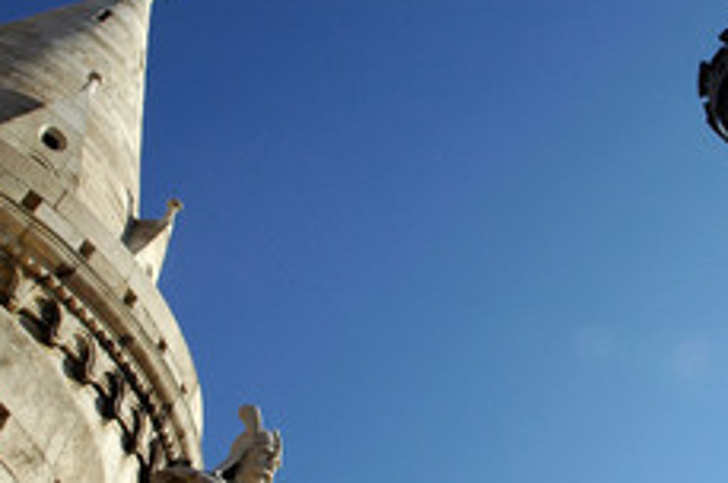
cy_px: 321
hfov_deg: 41.8
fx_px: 947
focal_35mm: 47
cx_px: 450
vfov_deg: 28.4
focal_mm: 17
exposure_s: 1/125
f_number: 14
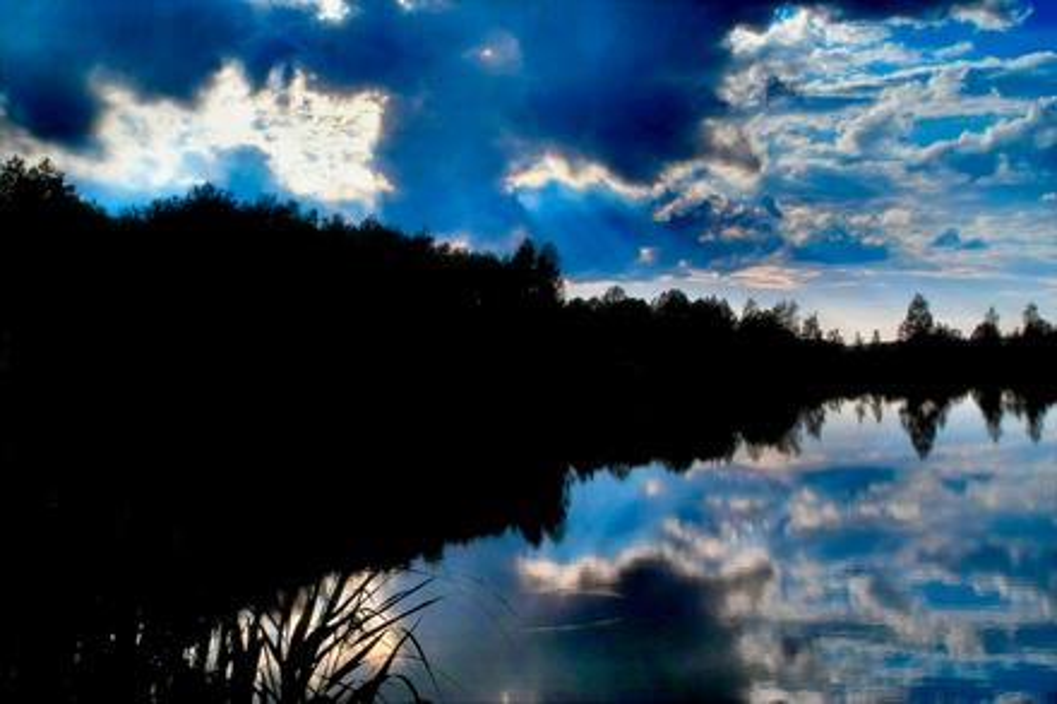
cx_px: 528
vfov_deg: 28.1
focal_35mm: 48
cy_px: 352
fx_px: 1409
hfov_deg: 41.1
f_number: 16
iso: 400
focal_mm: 28
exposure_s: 1/500
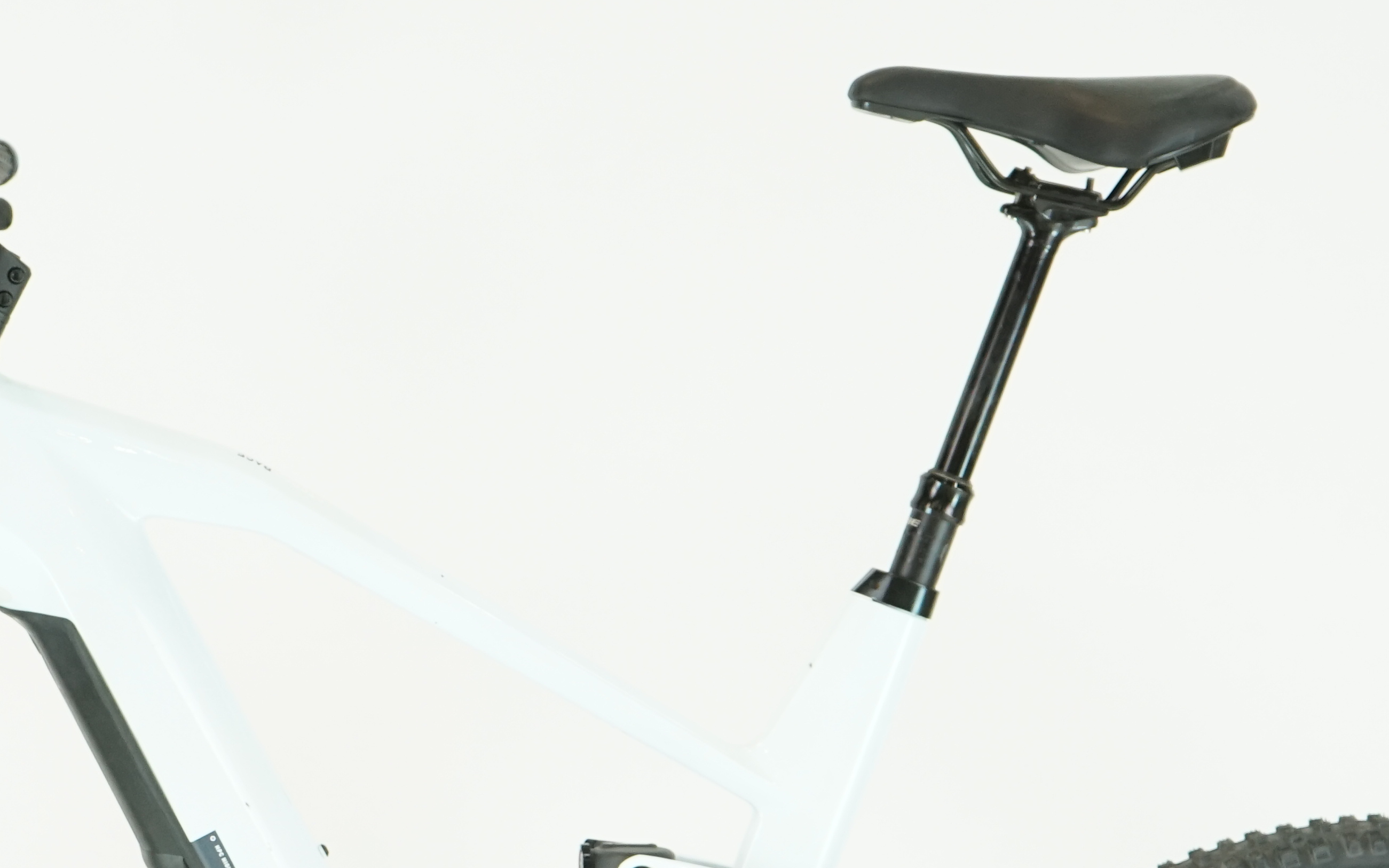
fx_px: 5337
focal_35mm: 141
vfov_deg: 9.2
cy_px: 891
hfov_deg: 14.8
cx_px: 352
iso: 1600
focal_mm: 60
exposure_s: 1/200
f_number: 5
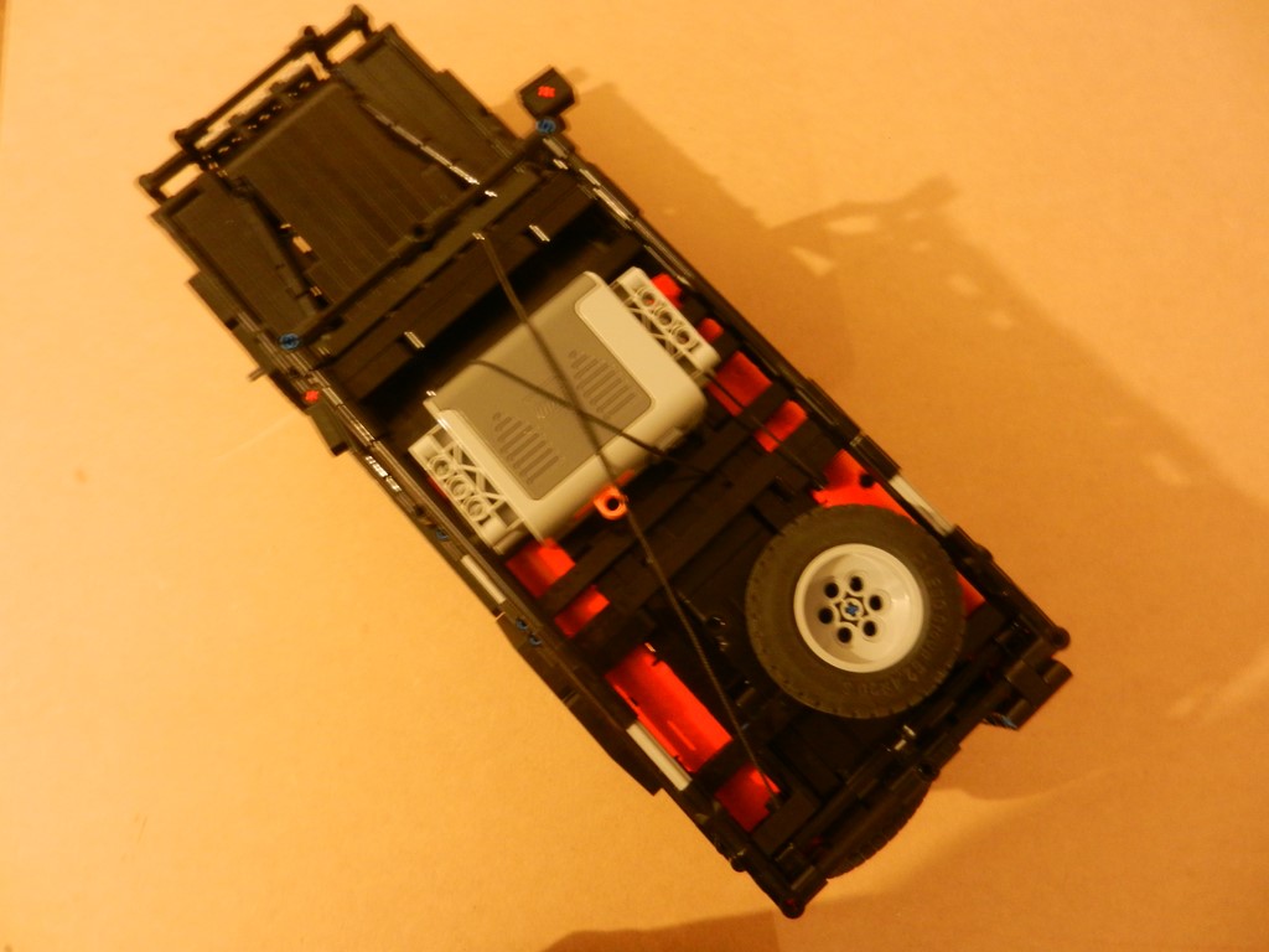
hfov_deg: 69.4
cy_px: 476
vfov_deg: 54.9
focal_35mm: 25
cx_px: 634
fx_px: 916
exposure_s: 1/1.6
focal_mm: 4.5
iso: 400
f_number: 3.5
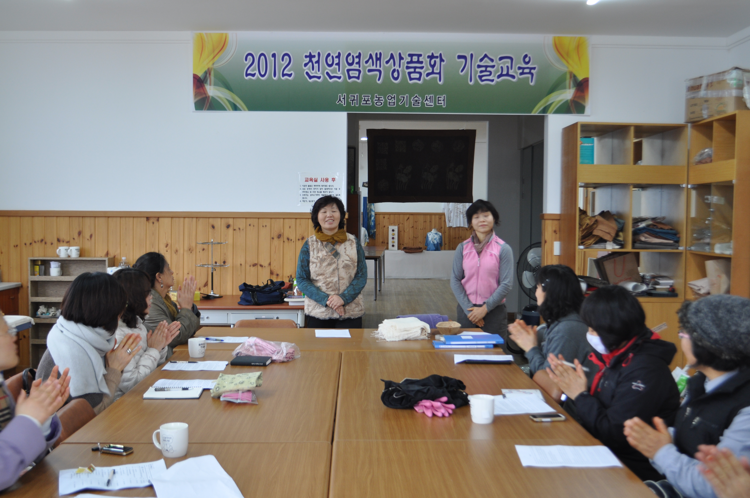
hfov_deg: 49.6
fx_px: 812
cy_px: 249
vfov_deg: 34.1
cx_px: 375
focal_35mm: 39
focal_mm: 26
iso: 400
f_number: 4.8
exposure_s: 1/20
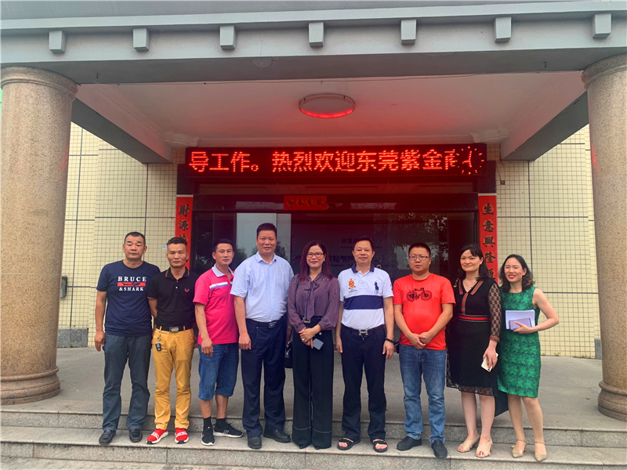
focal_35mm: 26
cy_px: 235
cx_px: 314
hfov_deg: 67.3
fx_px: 471
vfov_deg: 53.1
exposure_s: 1/122
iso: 32
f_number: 1.8
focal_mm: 4.25
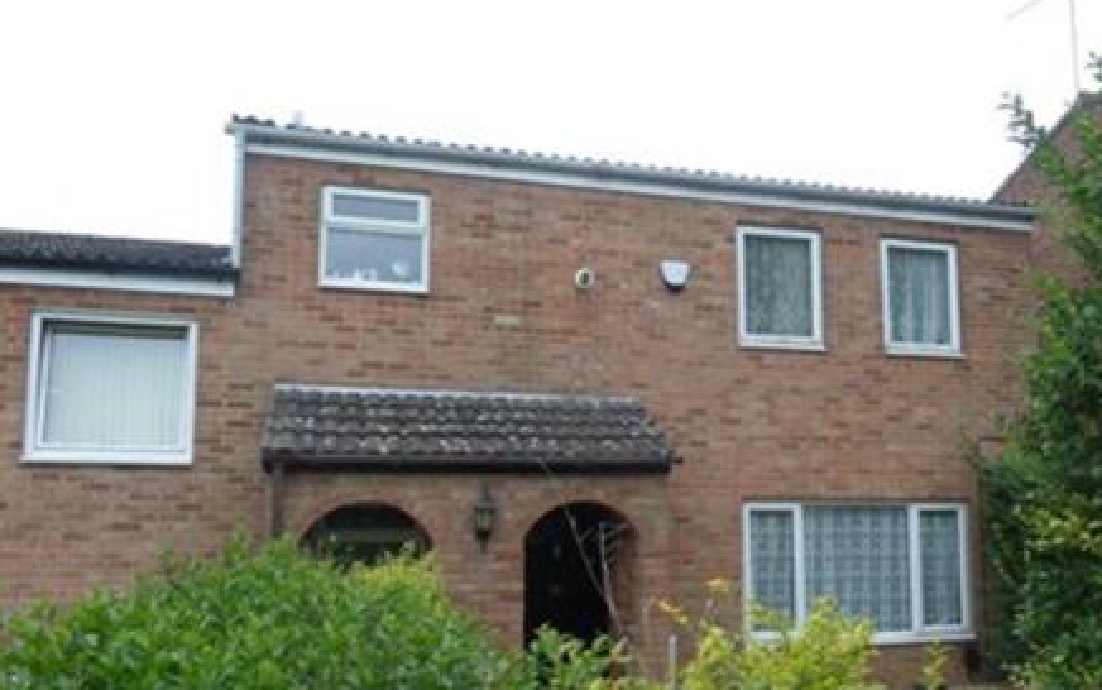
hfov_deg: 56.0
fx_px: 1022
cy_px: 436
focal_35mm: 34
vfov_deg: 37.1
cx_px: 689
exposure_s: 1/250
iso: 80
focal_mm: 4
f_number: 3.2
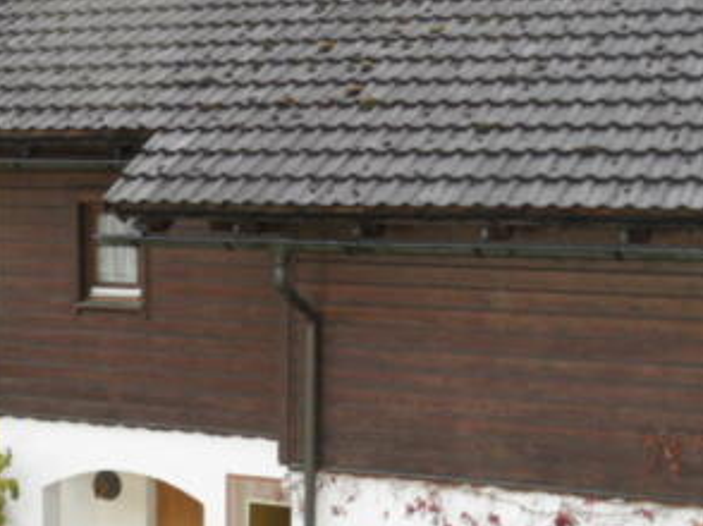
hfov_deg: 23.4
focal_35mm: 80
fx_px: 1623
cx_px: 6
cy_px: 445
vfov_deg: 18.2
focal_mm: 6.5
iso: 120
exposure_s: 1/180
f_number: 3.6
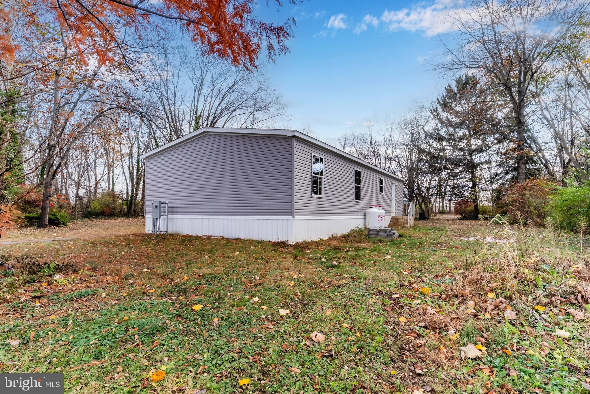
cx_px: 295
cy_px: 197
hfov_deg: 90.0
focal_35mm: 18
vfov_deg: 67.4
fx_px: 295
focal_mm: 18
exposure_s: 1/500
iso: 500
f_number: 7.1
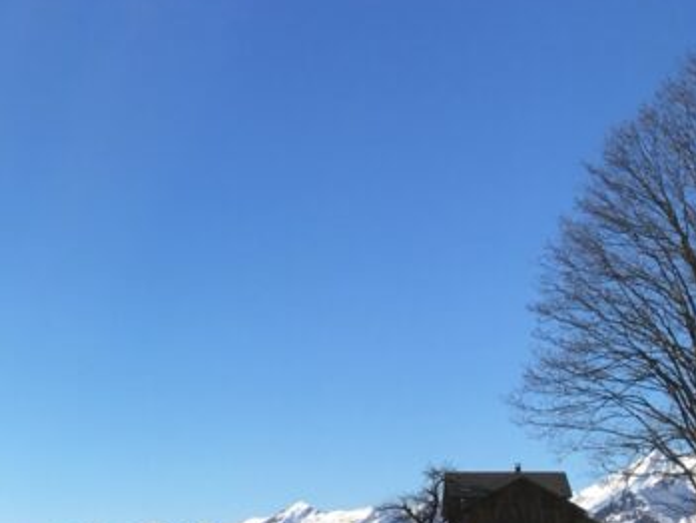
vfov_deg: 17.0
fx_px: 1710
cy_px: 519
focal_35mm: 85
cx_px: -225
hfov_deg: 20.8
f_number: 2.2
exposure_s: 1/1603
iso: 25
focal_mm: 4.15
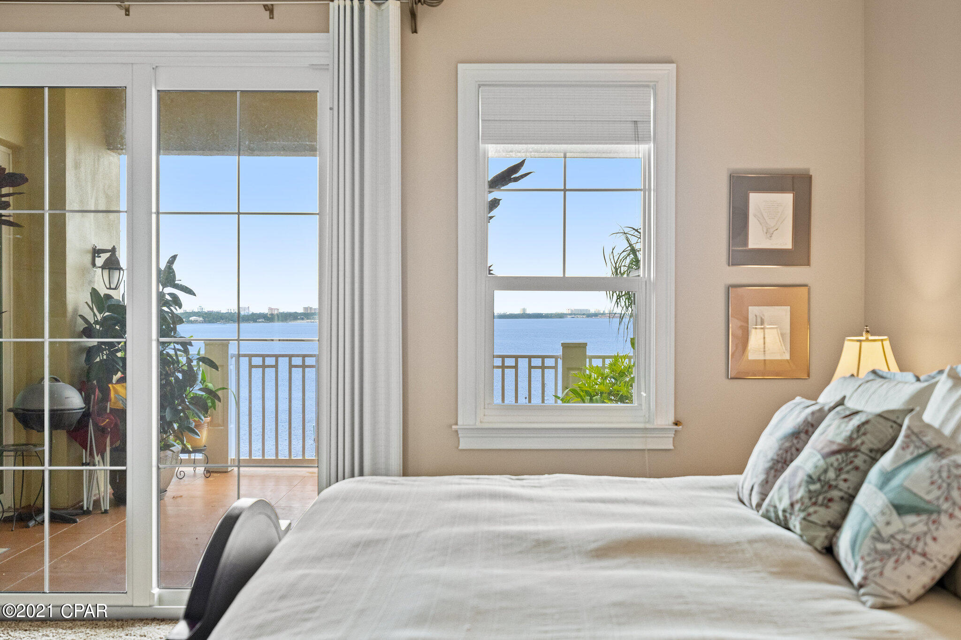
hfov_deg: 53.1
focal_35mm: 36
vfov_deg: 36.9
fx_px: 961
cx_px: 480
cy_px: 320
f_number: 2.8
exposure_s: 1/15
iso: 500
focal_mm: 24
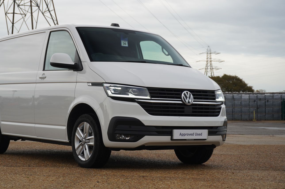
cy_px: 81
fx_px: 617
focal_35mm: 78
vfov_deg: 17.5
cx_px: 110
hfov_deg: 25.9
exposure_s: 1/80
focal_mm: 42
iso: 100
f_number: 5.6
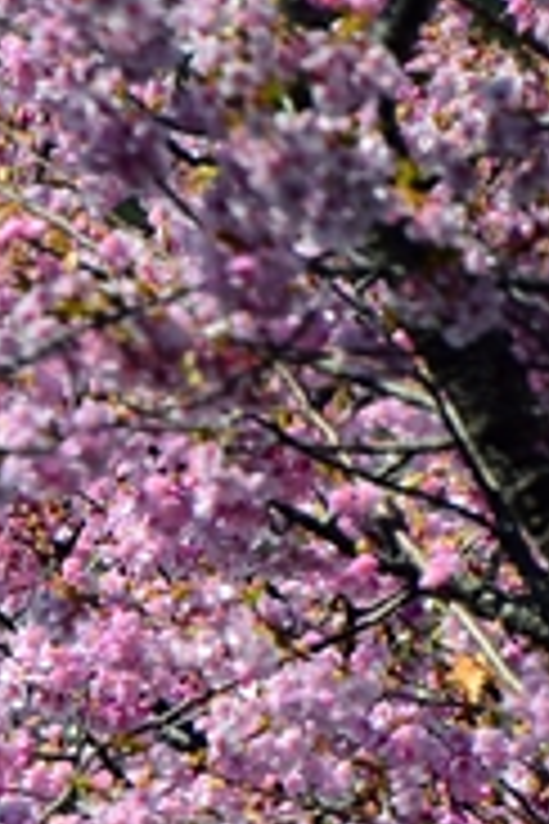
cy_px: 1139
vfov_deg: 1.6
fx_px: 29918
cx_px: -400
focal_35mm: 1308
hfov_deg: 1.1
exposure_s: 1/2000
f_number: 5.6
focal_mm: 300
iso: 400
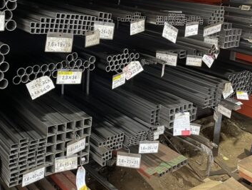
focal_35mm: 47
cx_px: 86
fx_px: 342
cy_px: 28
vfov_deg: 29.9
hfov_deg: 40.0
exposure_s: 1/50
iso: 250
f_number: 1.6
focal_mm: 4.2
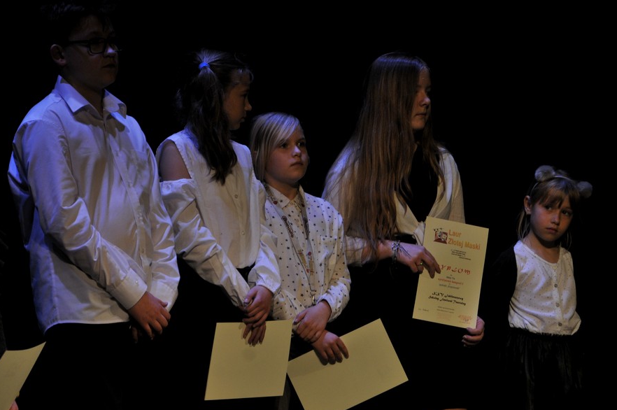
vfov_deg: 7.7
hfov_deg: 11.5
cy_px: 215
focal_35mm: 179
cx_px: 313
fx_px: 3057
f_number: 5.6
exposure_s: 1/30
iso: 500
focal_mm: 105
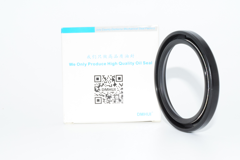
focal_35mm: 70
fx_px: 467
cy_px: 67
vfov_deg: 19.5
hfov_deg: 28.8
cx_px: 138
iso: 1600
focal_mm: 40
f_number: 32
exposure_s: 1/60
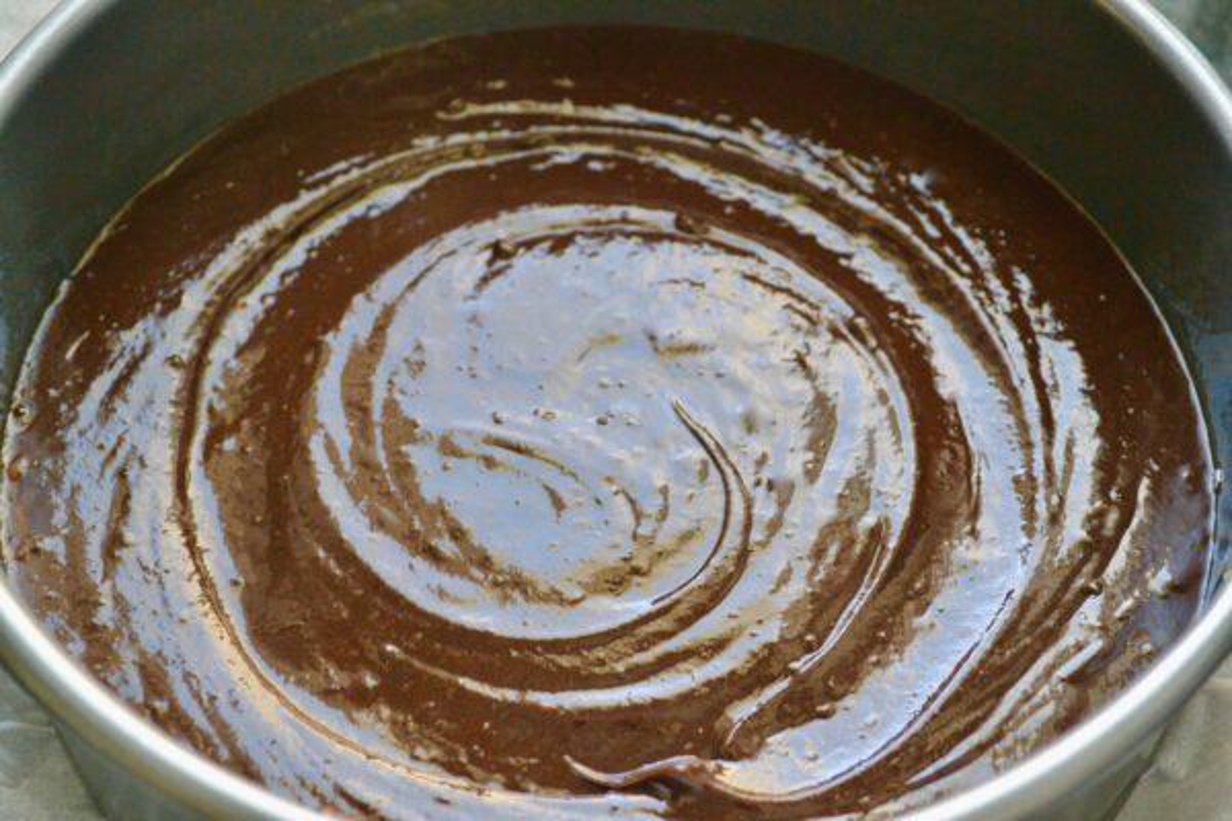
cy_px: 410
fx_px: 2053
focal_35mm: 60
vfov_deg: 22.6
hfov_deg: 33.4
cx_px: 616
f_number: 5.3
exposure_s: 1/40
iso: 3200
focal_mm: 40
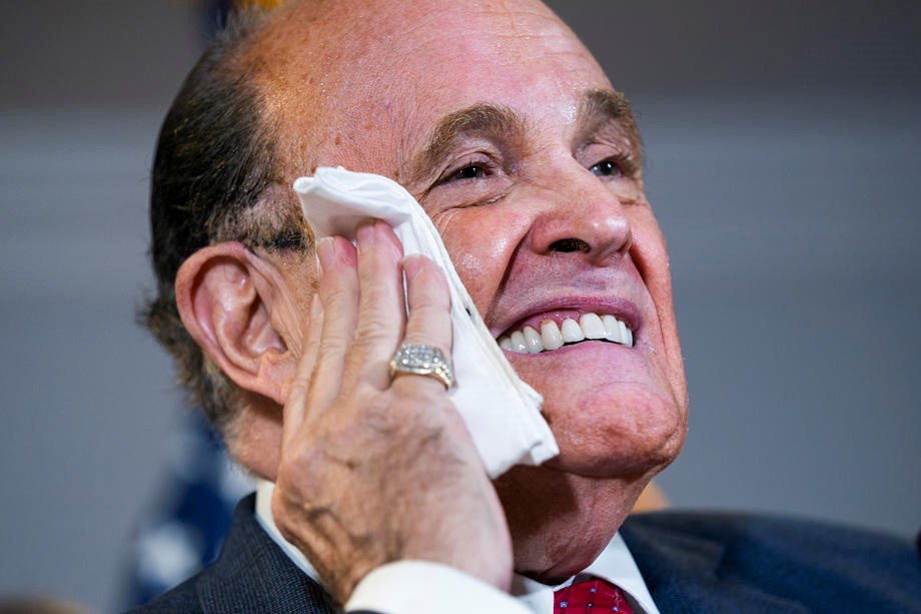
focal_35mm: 200
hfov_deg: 10.3
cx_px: 460
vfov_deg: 6.9
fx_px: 5115
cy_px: 307
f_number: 3.5
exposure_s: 1/250
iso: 2000
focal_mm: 200
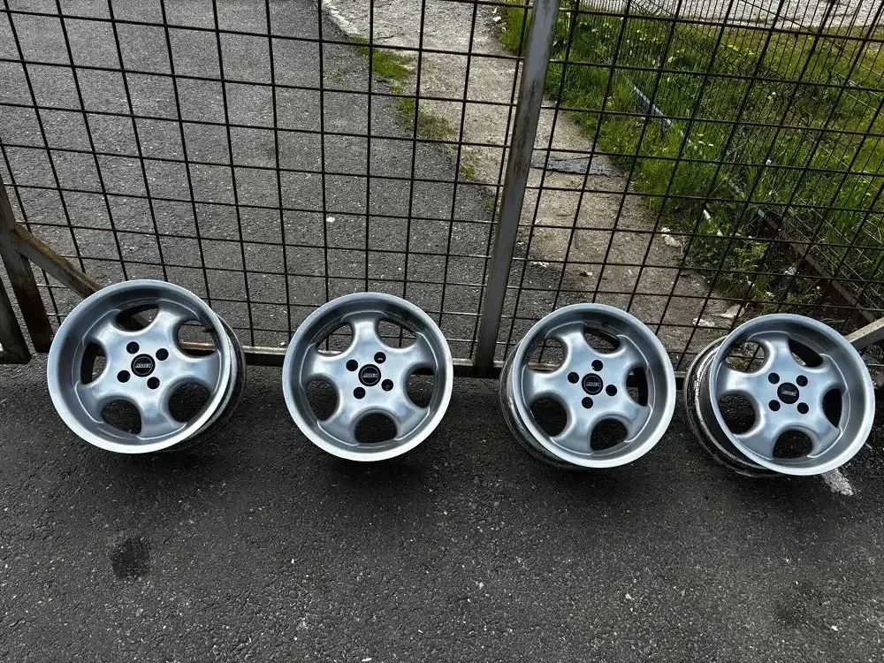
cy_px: 332
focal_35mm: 26
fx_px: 664
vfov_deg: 53.1
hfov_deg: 67.3
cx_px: 442
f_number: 1.6
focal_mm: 5.96
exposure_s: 1/1164
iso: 50
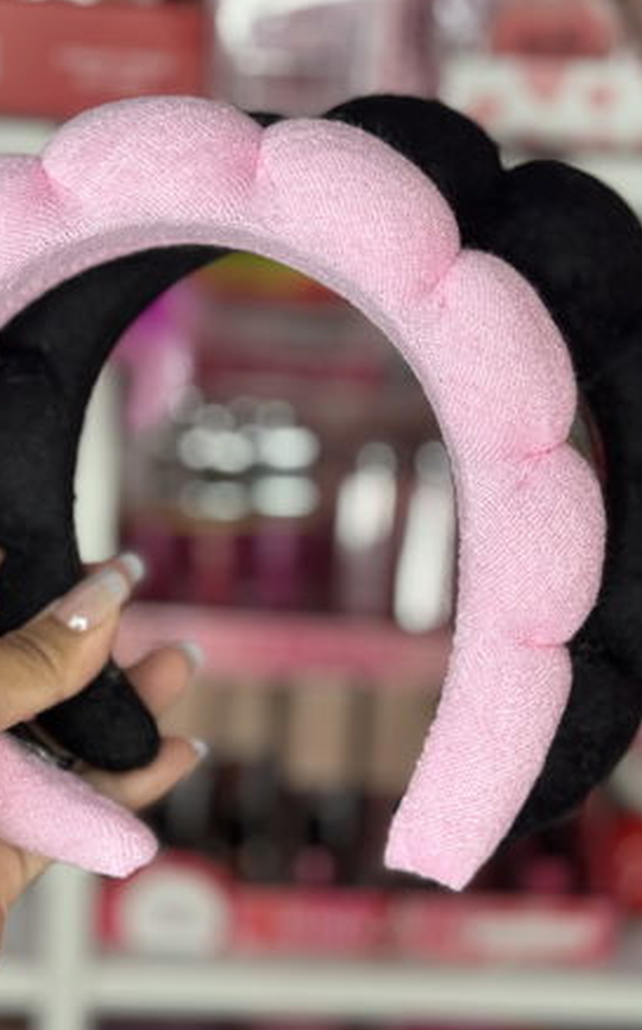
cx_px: 308
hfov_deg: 20.9
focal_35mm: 62
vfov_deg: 33.0
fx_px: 1739
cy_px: 467
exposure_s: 1/100
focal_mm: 6.76
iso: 50
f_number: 1.78
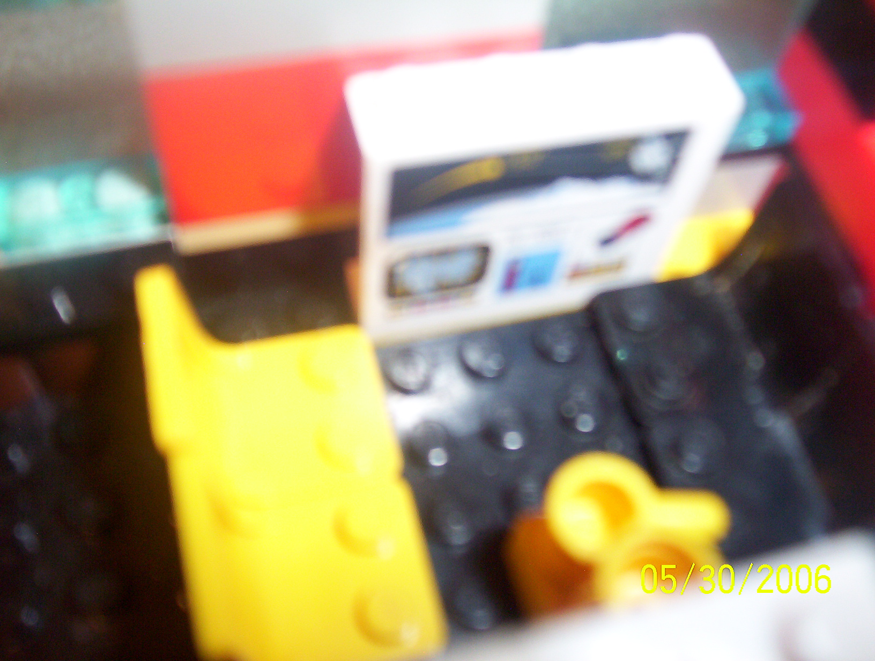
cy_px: 330
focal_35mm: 36
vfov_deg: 39.8
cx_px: 438
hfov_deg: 51.2
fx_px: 912
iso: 140
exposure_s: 1/30
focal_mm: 5.54
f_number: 2.76
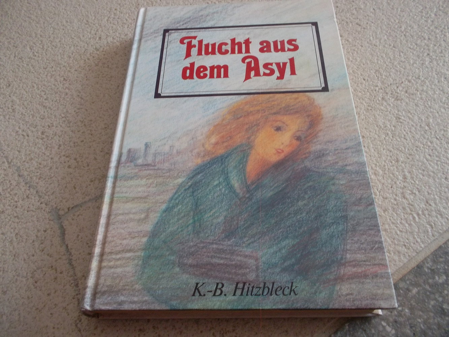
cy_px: 168
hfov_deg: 63.4
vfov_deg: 49.8
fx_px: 363
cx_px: 224
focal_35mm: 28
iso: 173
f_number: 3.3
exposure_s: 1/45
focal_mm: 4.1
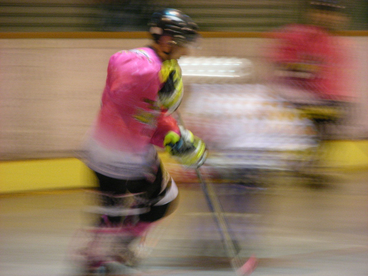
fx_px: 2445
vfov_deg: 6.5
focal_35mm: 230
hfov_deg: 8.6
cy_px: 138
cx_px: 184
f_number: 3.5
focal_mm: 38.3
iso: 200
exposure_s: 1/18.2
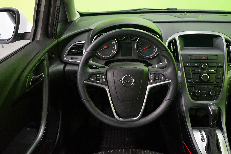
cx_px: 127
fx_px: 212
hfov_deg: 57.1
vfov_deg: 40.0
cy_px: 75
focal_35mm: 33
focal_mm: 29
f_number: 3.5
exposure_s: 1/30
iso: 6400
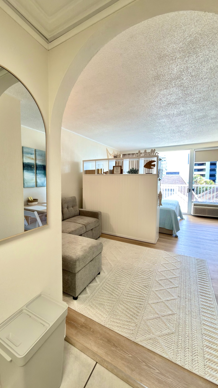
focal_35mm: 16
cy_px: 190
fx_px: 164
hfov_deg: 66.4
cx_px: 86
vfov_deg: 99.4
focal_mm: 2.22
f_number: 2.2
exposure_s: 1/40
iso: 40
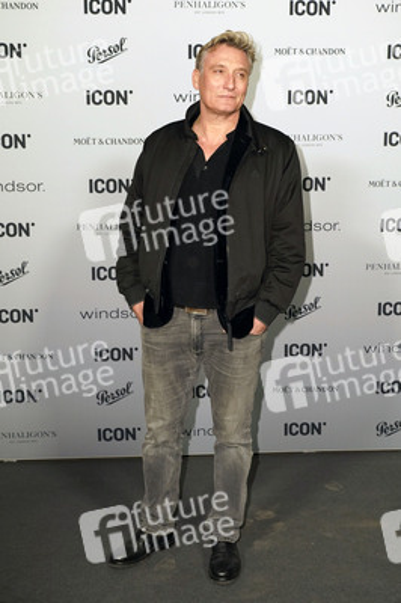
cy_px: 302
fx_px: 703
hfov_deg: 31.8
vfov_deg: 46.4
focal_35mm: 42
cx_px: 200
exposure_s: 1/160
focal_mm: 42
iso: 1600
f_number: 5.6
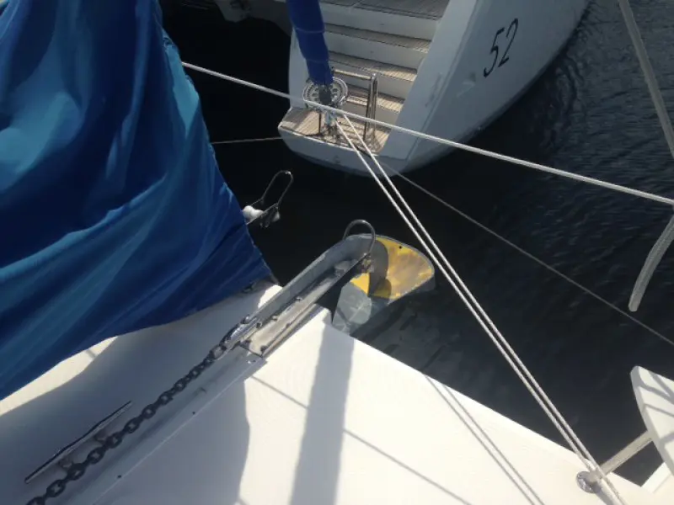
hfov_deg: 55.4
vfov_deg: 42.9
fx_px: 643
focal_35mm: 33
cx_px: 337
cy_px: 252
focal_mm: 4.12
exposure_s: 1/2584
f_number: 2.4
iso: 50
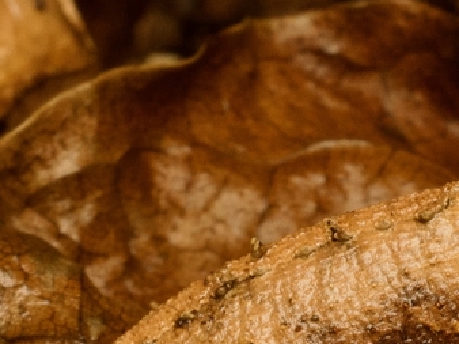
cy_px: 138
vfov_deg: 3.7
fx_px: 5366
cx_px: 392
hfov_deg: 4.9
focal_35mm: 405
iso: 400
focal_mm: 60
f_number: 16
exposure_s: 1/60
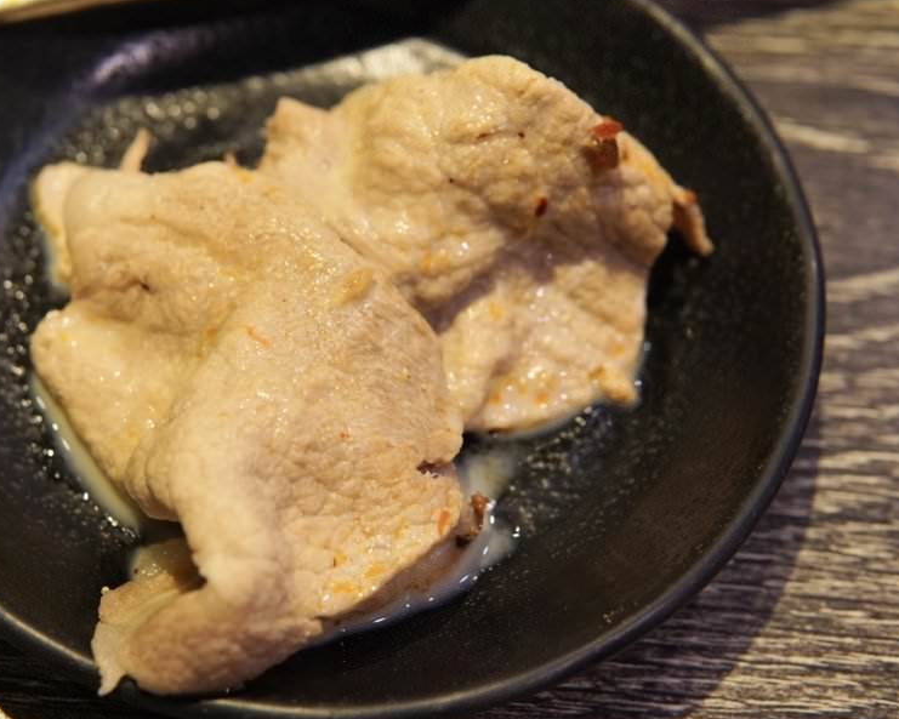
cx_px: 338
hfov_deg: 32.9
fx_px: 1517
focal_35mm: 57
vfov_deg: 26.7
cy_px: 358
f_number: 4
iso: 1000
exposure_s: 1/60
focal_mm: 30
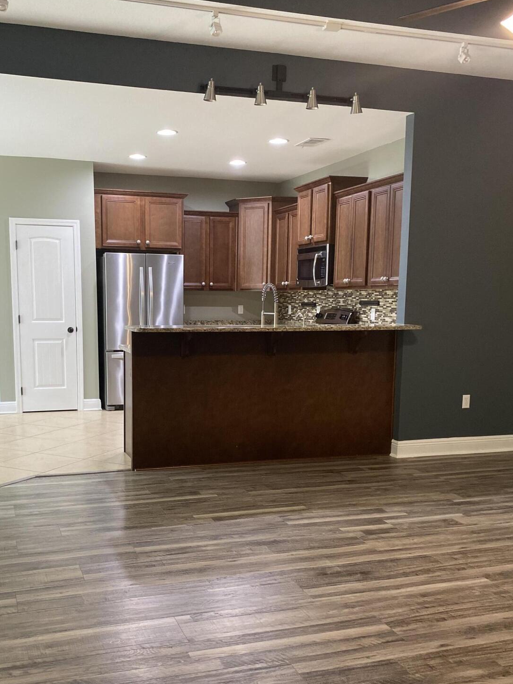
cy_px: 401
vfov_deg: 51.1
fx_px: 711
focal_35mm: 36
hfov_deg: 39.5
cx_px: 203
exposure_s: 1/60
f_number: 1.8
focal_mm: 4.25
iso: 200
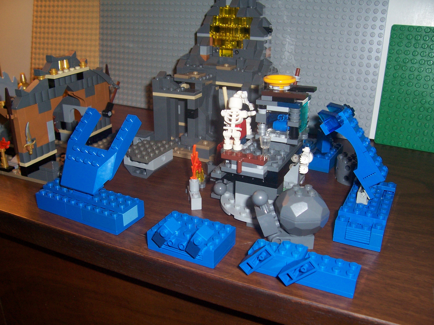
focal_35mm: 34
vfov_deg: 41.8
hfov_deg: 54.0
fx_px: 426
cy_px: 162
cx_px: 217
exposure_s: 1/60
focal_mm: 5.6
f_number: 2.7
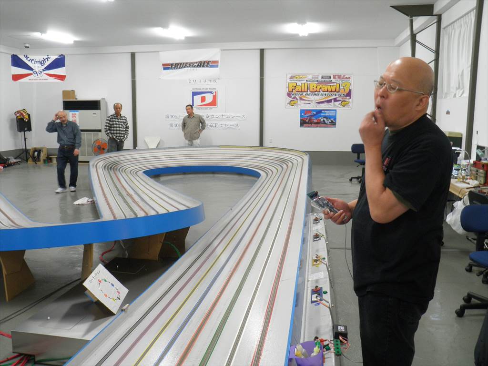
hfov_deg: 54.0
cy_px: 183
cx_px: 244
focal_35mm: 34
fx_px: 479
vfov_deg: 41.8
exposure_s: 1/15
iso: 200
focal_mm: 6.1
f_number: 3.5
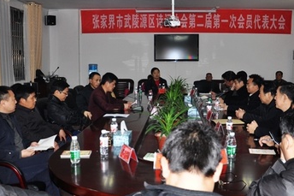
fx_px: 373
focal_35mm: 46
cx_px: 154
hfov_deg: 43.0
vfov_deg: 29.4
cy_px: 109
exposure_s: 1/60
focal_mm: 21
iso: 400
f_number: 3.8
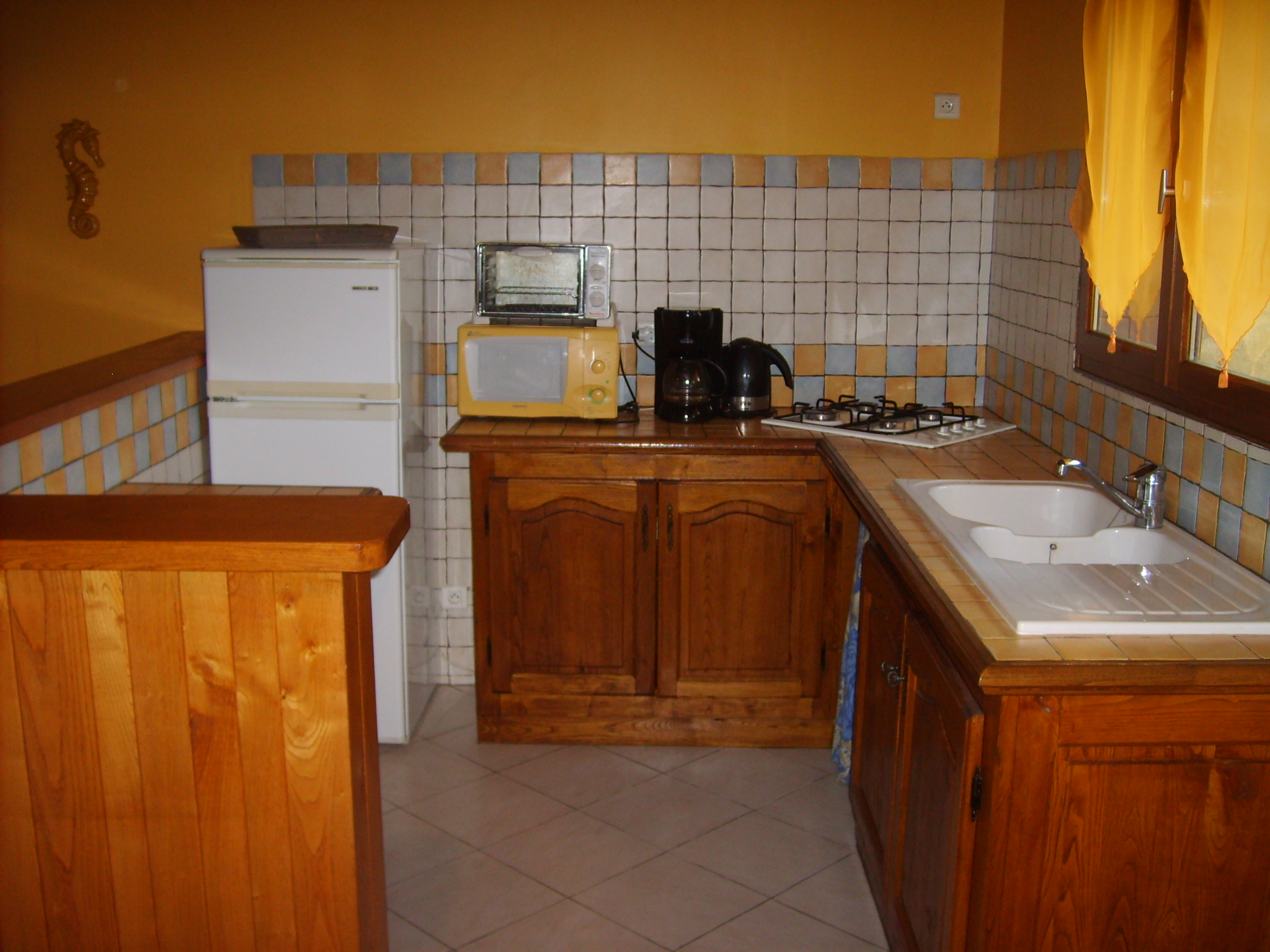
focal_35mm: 35
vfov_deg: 40.7
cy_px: 476
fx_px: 1284
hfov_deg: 52.6
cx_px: 635
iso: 100
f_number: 2.8
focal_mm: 5.8
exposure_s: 1/45
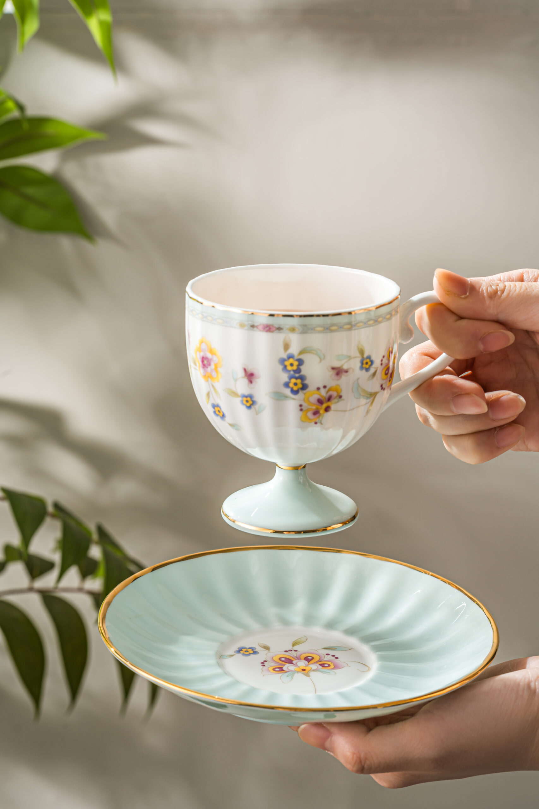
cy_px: 404
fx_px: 2358
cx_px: 270
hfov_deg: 13.0
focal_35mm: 105
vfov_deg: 19.5
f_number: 10
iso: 100
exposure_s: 1/125
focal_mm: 105
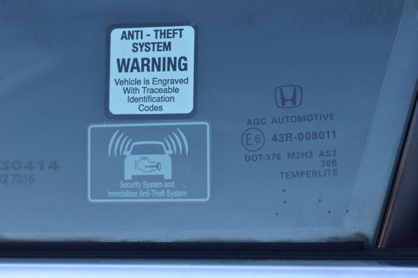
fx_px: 957
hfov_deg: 24.6
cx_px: 209
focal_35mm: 82
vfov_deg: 16.5
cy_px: 139
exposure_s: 1/100
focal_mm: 55
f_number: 9
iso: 400
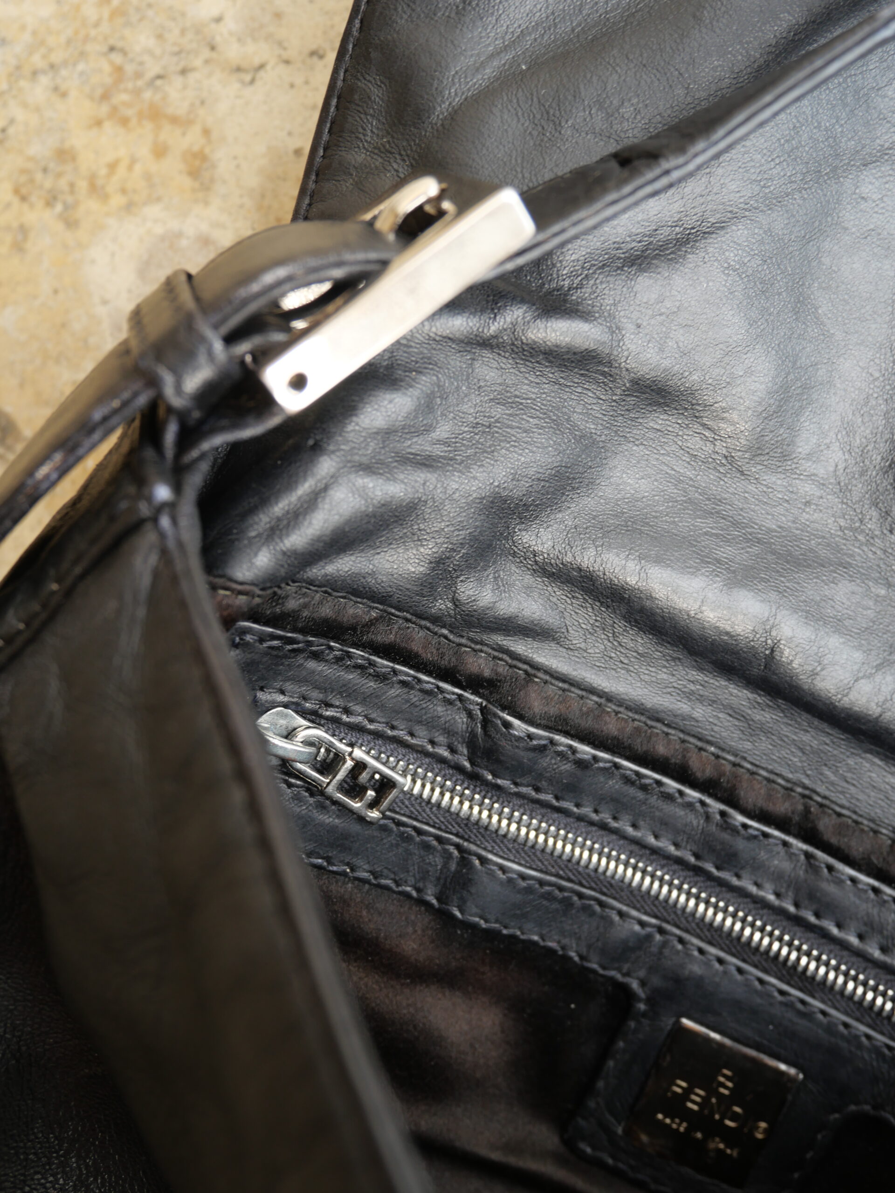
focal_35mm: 32
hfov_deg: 44.2
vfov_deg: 56.8
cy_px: 596
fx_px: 1103
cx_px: 448
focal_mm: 16
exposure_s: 1/100
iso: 200
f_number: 4
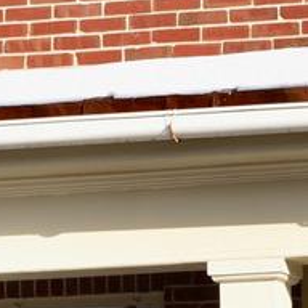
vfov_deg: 5.1
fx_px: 3473
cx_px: 136
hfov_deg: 5.1
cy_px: 177
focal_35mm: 345
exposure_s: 1/400
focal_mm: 38
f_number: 10
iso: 200
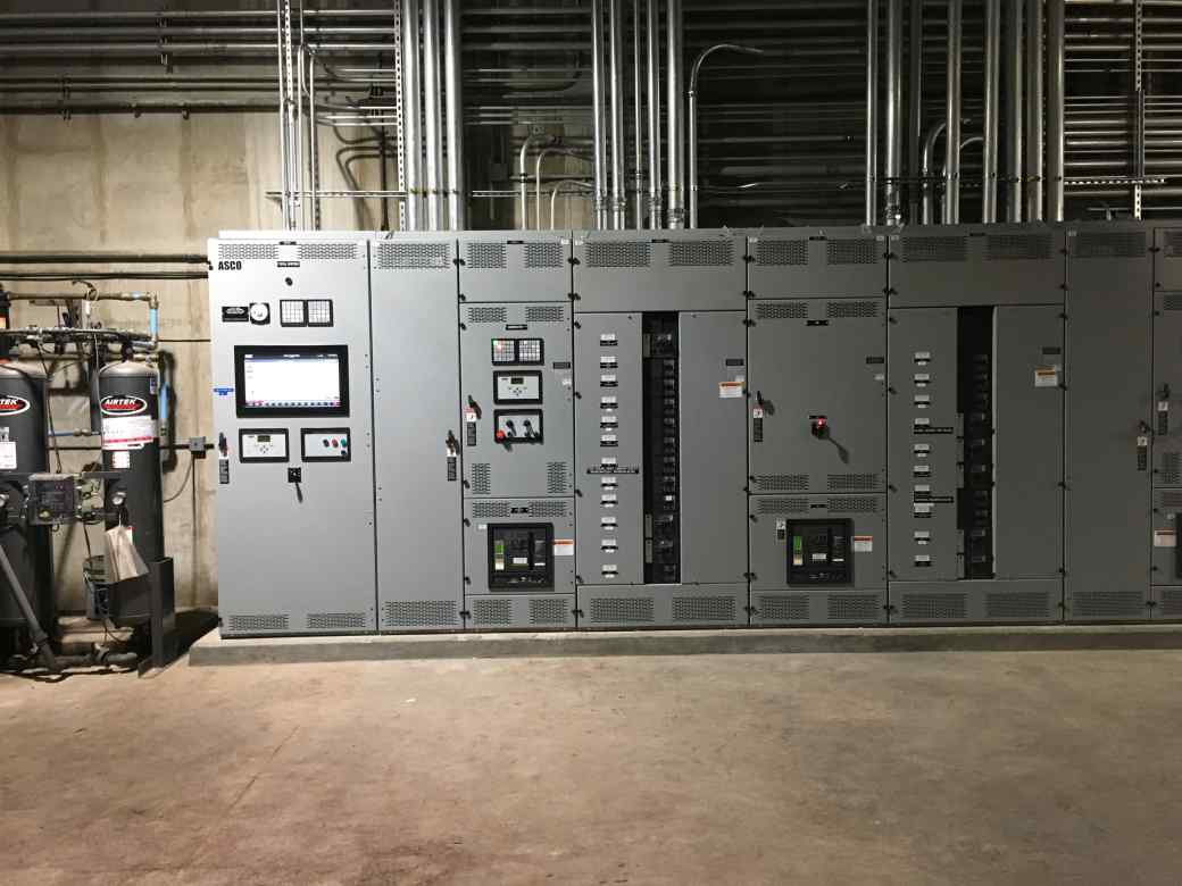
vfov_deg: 48.2
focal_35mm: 29
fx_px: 990
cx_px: 591
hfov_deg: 61.7
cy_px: 443
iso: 160
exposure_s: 1/30
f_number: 2.2
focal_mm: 4.15
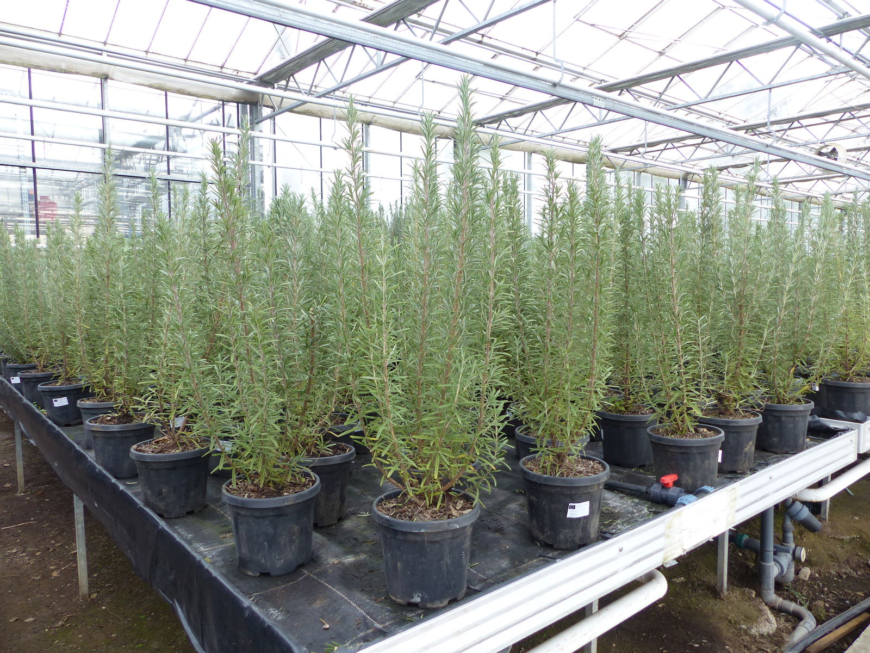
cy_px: 326
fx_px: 628
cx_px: 435
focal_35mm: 25
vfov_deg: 54.9
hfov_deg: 69.4
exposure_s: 1/60
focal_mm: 4.5
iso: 100
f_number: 2.8
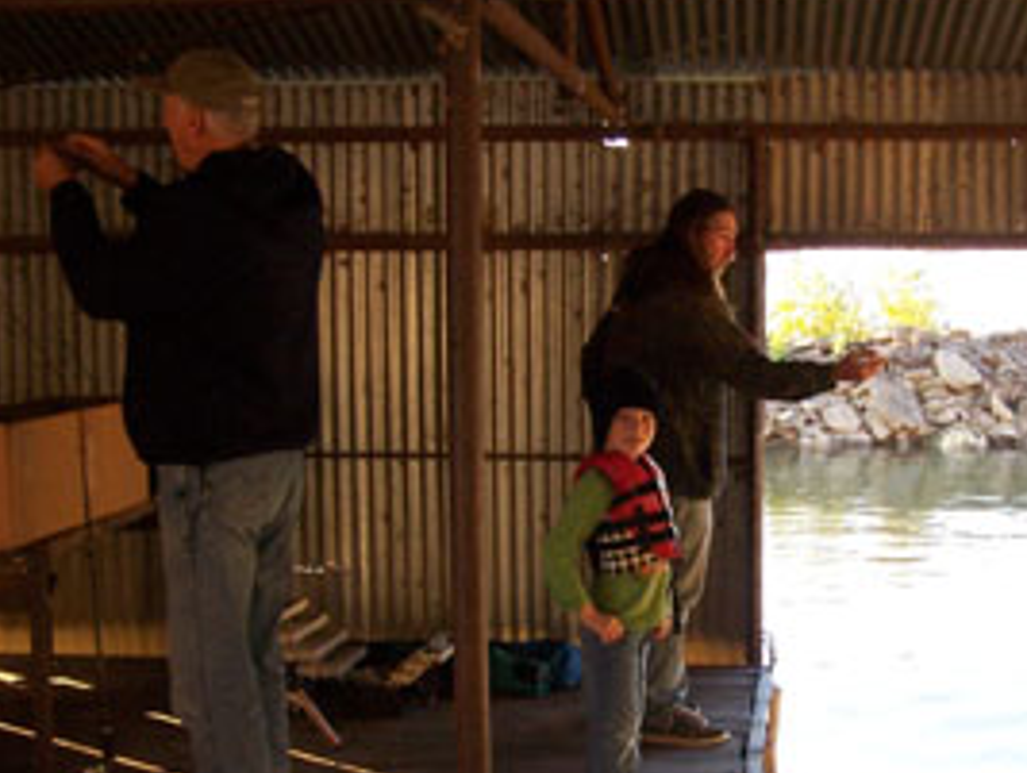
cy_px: 460
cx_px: 767
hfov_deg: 33.1
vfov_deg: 25.7
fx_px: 1693
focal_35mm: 57
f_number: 2.8
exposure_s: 1/60
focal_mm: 6.3
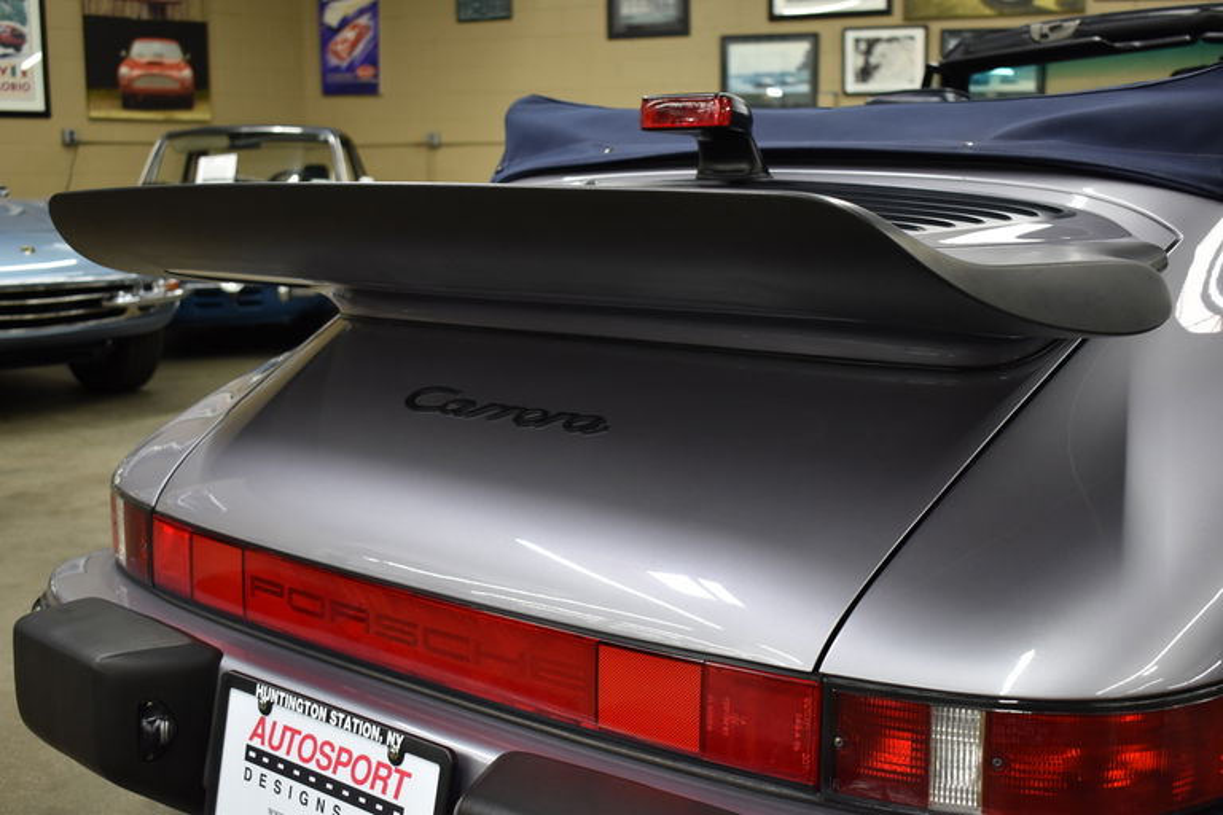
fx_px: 1427
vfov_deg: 31.9
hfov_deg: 46.4
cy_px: 408
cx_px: 612
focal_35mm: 42
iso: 640
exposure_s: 1/50
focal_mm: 28
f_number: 4.2
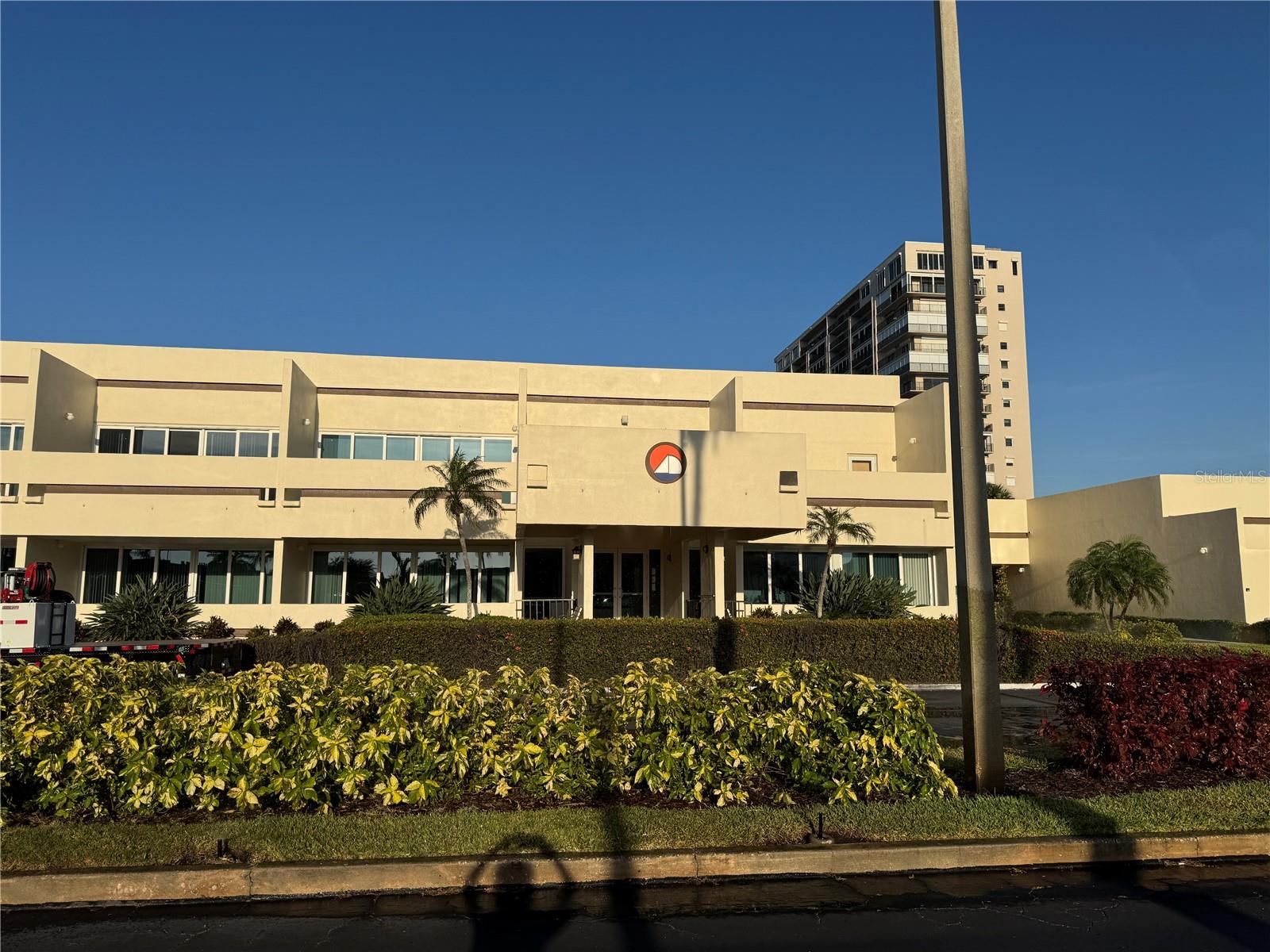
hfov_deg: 71.6
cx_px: 635
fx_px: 881
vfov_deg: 56.8
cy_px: 476
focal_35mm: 24
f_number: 1.78
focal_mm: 6.76
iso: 80
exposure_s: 1/9009
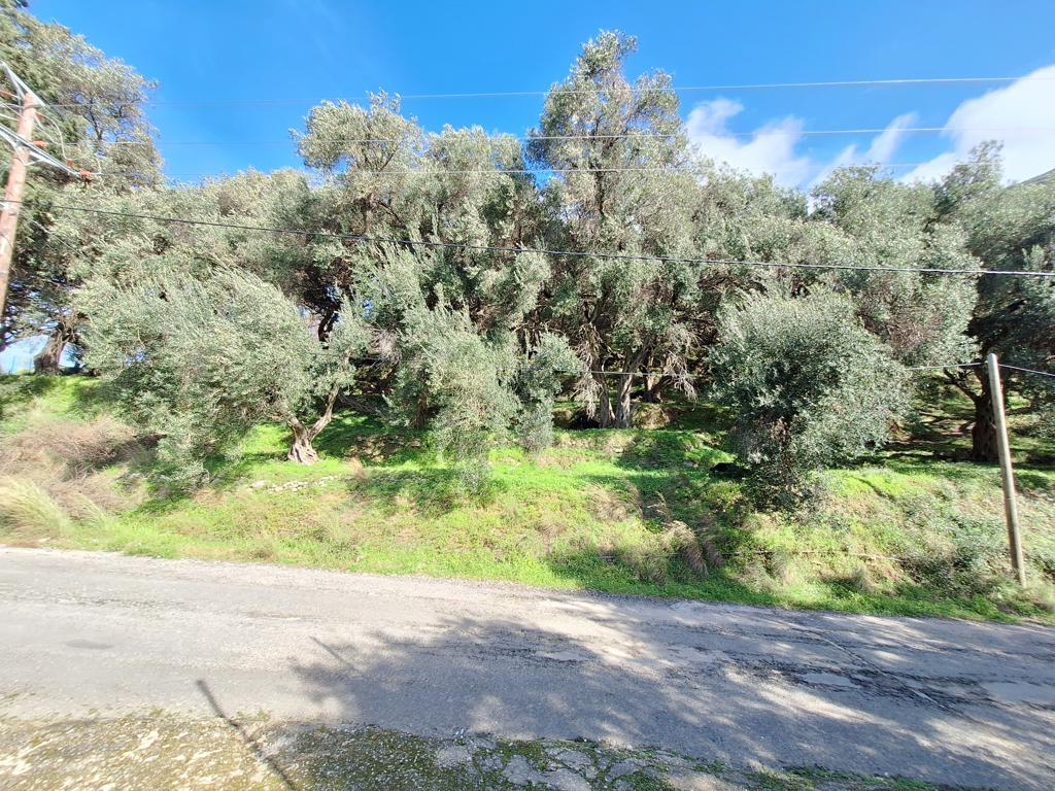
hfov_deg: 106.2
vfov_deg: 89.9
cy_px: 396
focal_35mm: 13
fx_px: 396
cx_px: 528
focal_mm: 1.74
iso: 40
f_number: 2.2
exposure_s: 1/542
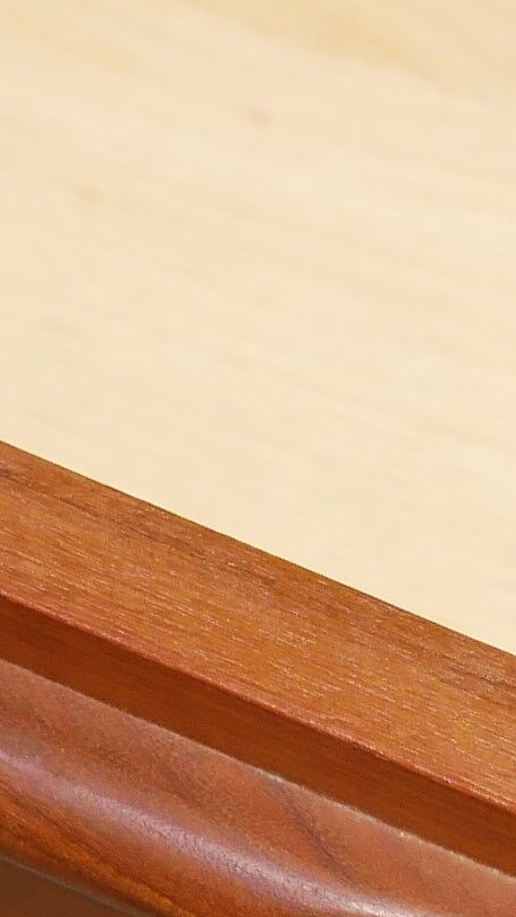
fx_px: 5982
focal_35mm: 246
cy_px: 507
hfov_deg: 4.9
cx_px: 372
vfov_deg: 8.8
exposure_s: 1/60
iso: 400
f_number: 1.7
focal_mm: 20
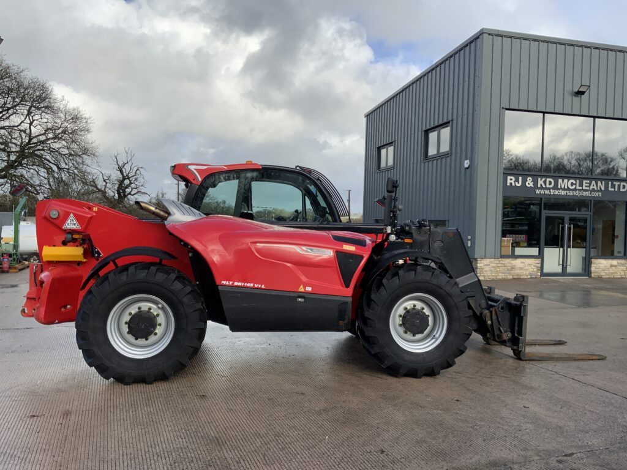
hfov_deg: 61.7
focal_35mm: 29
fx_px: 525
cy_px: 235
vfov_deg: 48.2
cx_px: 314
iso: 16
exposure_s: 1/1490
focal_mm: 3
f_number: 1.8
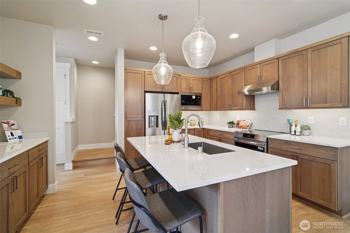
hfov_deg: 96.7
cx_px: 175
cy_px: 116
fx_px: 156
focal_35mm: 16
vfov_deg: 73.7
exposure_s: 1/30
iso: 1600
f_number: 8
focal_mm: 16
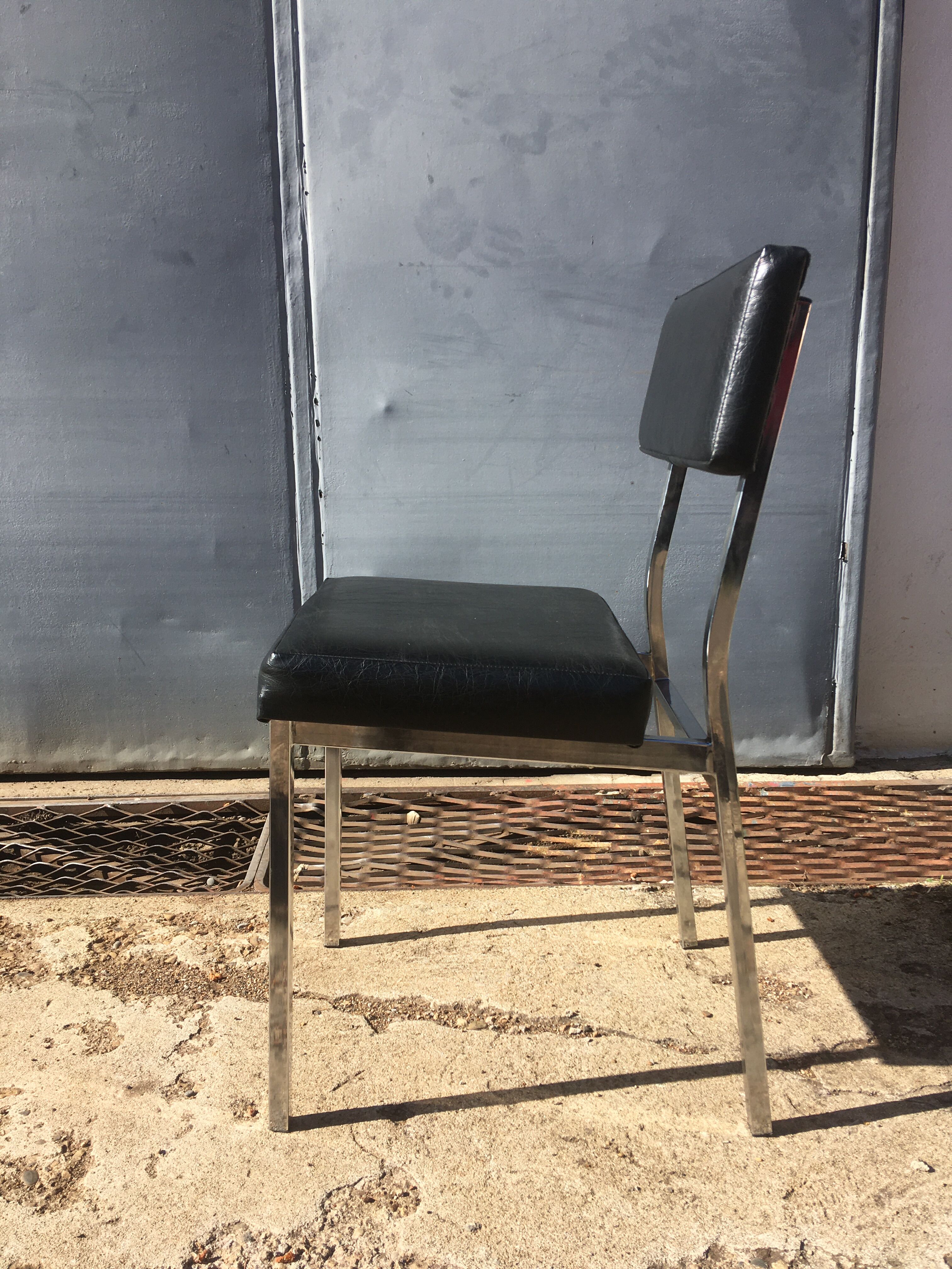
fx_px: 1063
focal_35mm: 29
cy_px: 634
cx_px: 476
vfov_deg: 61.7
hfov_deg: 48.2
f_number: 2.2
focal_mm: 4.15
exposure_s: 1/999
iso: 25
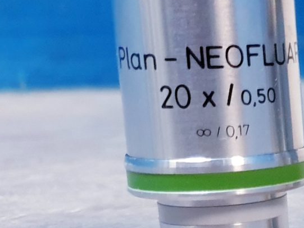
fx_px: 1080
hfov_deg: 12.9
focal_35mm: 123
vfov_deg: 11.9
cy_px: 252
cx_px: 688
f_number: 1.5
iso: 250
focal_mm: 4.3
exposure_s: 1/50
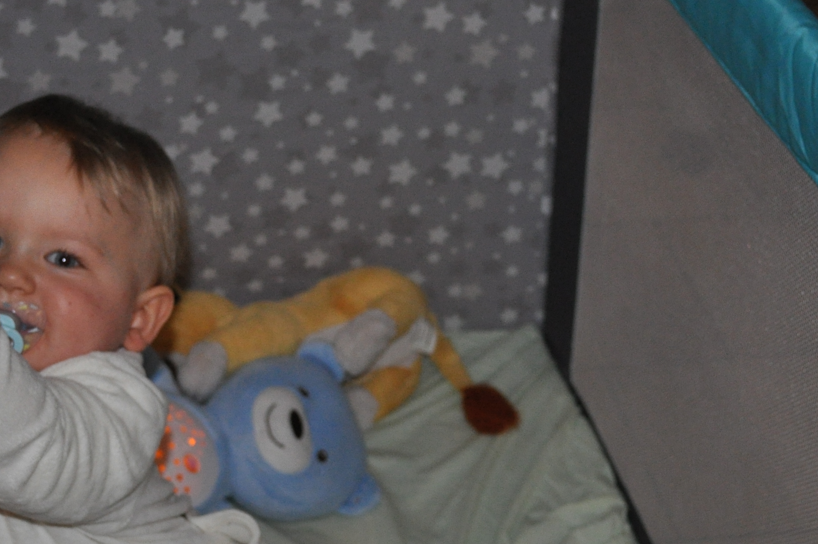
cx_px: 351
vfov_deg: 16.0
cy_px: 377
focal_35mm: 85
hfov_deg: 23.9
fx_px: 1929
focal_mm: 26
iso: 800
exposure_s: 1/60
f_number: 4.2
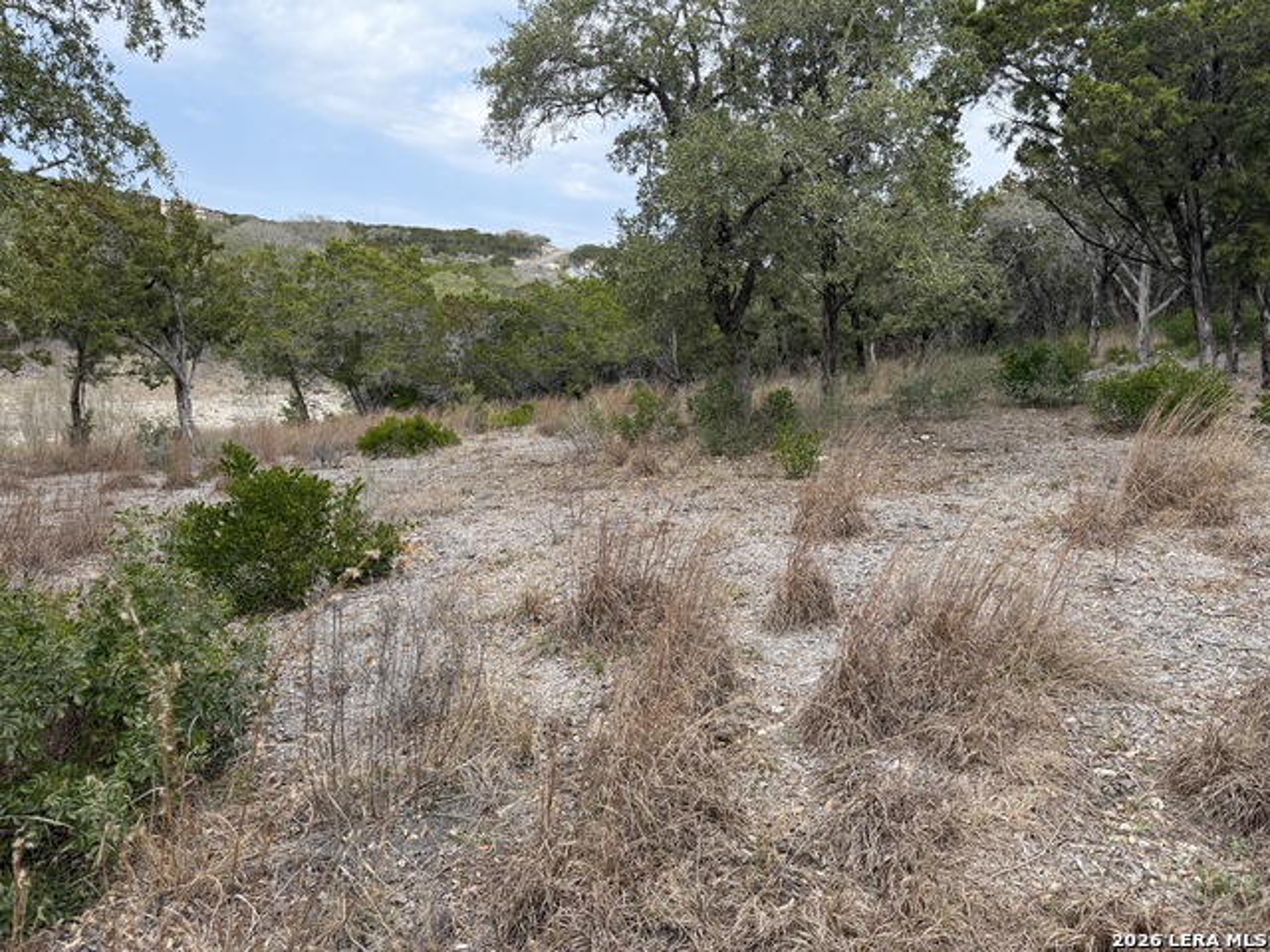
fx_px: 881
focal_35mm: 24
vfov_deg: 56.8
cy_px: 476
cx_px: 635
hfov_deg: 71.6
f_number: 1.78
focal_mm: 6.76
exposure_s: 1/1653
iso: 100
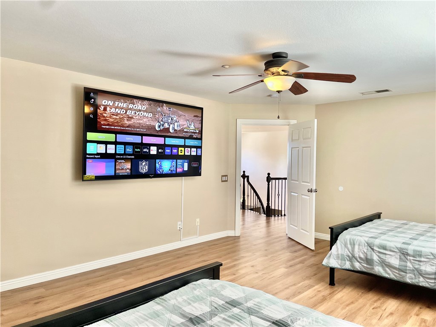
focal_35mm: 26
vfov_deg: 53.1
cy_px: 164
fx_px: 327
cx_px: 218
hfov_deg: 67.3
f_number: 1.6
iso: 125
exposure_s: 1/120
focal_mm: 4.2
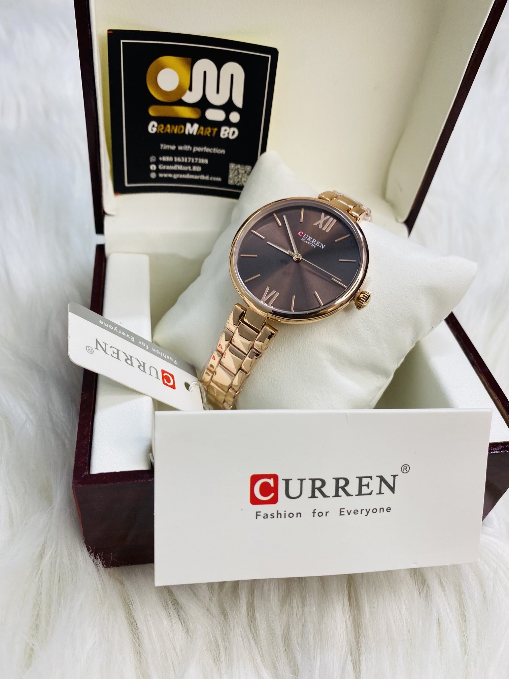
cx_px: 254
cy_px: 340
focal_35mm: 26
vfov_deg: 67.3
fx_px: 510
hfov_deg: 53.1
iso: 64
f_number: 1.8
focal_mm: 4.25
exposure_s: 1/100
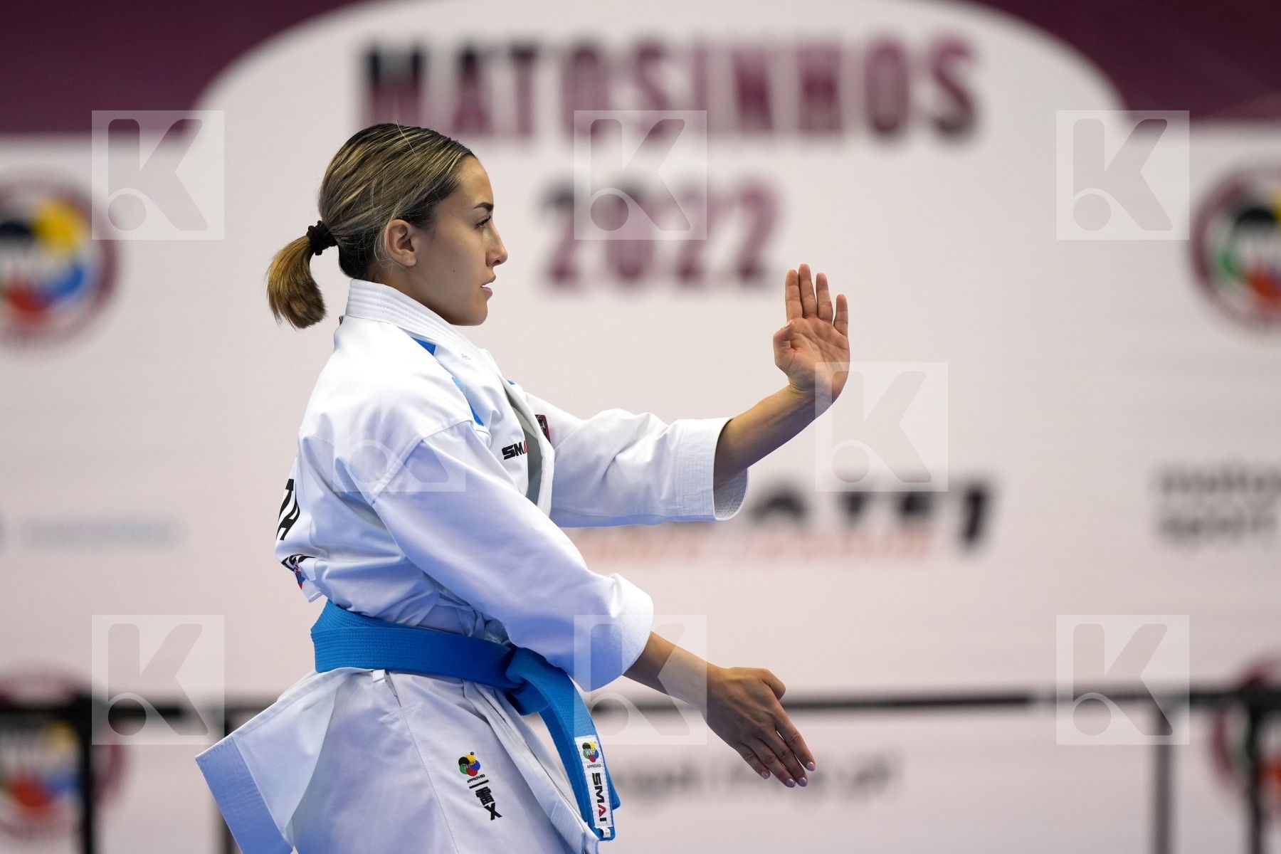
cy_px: 427
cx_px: 640
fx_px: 9393
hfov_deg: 7.8
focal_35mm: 264
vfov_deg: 5.2
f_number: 2.8
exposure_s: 1/500
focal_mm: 176
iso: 800
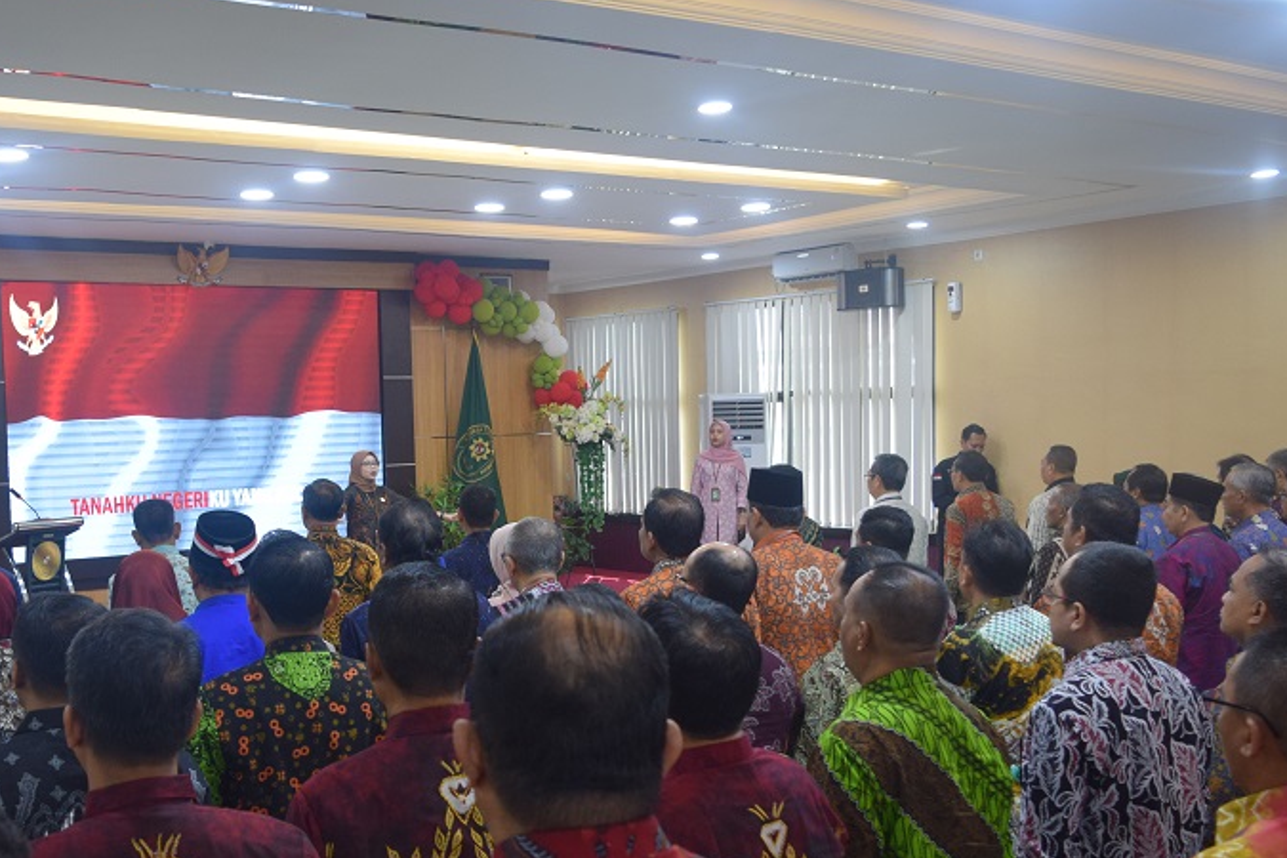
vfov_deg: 33.3
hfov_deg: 47.8
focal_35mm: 40
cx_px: 452
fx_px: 1430
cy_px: 524
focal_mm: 18
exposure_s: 1/60
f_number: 4
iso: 720
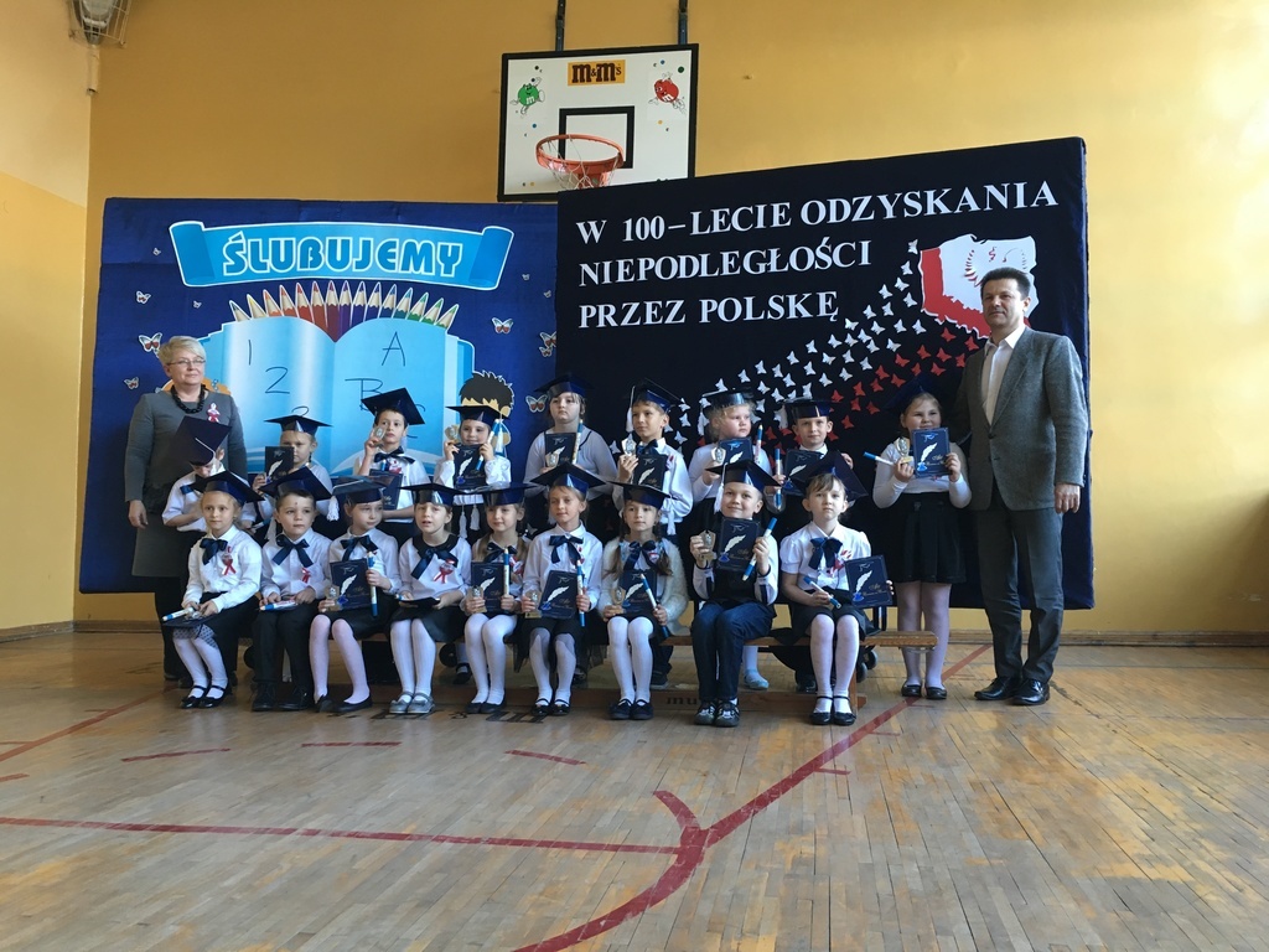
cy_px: 476
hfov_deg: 61.7
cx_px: 634
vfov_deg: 48.2
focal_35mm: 29
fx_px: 1063
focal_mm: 4.15
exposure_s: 1/33
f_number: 2.2
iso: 125
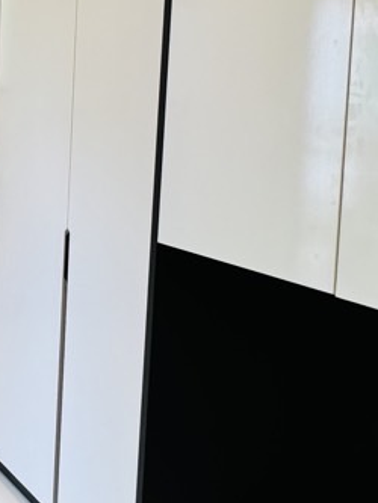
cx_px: -142
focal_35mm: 43
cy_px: 121
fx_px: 626
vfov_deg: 42.4
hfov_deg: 26.9
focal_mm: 2.22
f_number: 2.2
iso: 125
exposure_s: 1/100
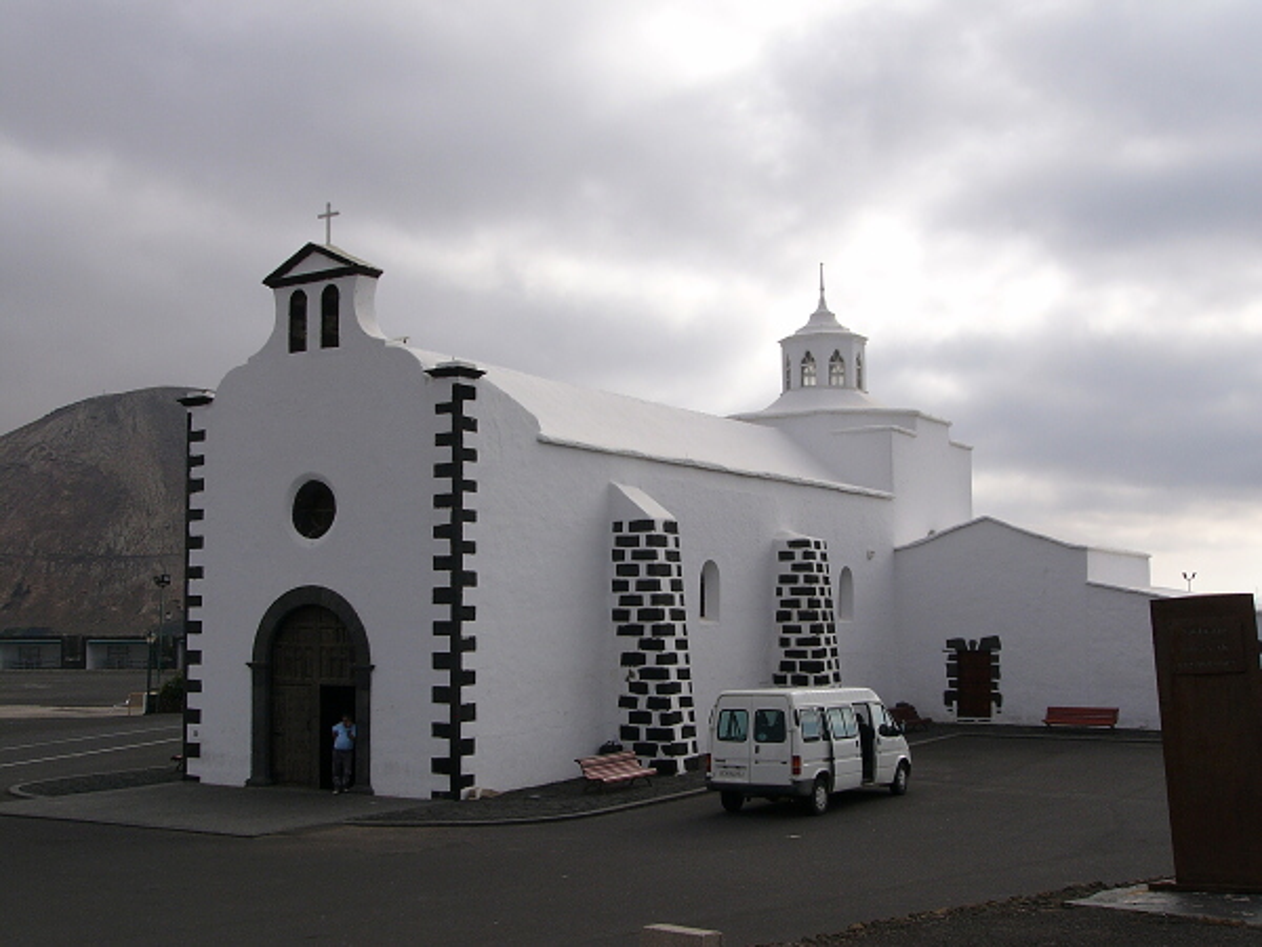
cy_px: 474
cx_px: 631
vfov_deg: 33.6
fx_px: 1568
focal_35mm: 43
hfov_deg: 43.9
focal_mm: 7.2
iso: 50
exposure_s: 1/500
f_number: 5.2
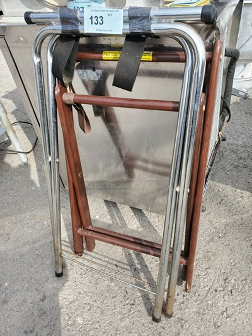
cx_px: 126
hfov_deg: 53.1
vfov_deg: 67.3
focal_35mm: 26
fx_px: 252
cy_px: 168
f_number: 2.4
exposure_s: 1/479
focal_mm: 4.3
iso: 50
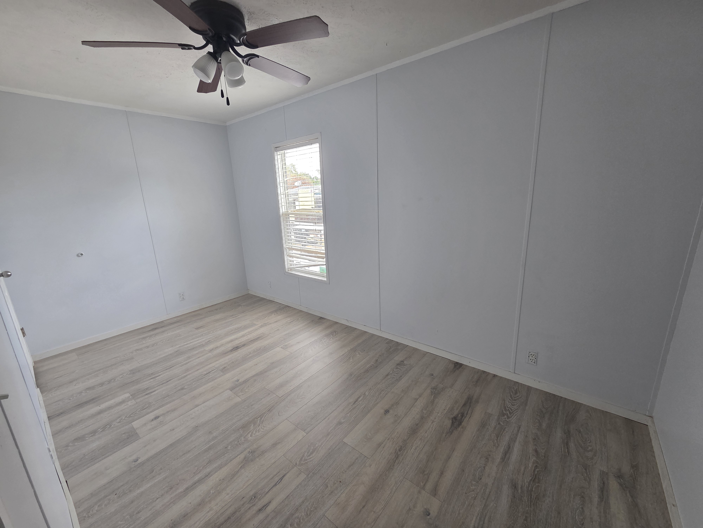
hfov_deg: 106.2
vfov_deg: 89.9
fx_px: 264
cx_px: 352
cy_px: 264
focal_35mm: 13
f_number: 2.2
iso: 125
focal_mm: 2.2
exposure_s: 1/120
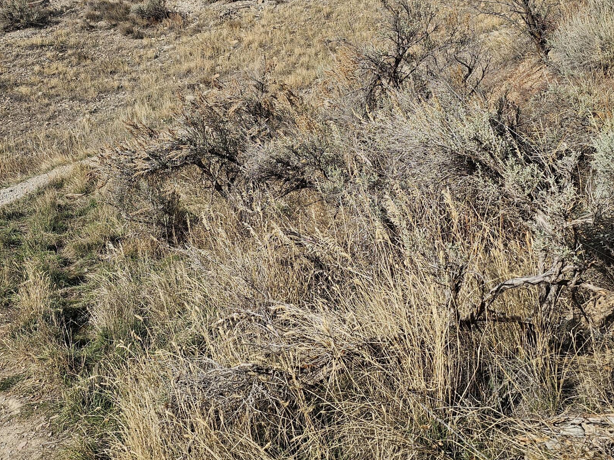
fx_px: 763
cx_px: 259
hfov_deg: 43.7
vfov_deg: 33.1
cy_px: 130
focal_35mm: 43
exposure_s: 1/773
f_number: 1.7
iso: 10
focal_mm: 6.3
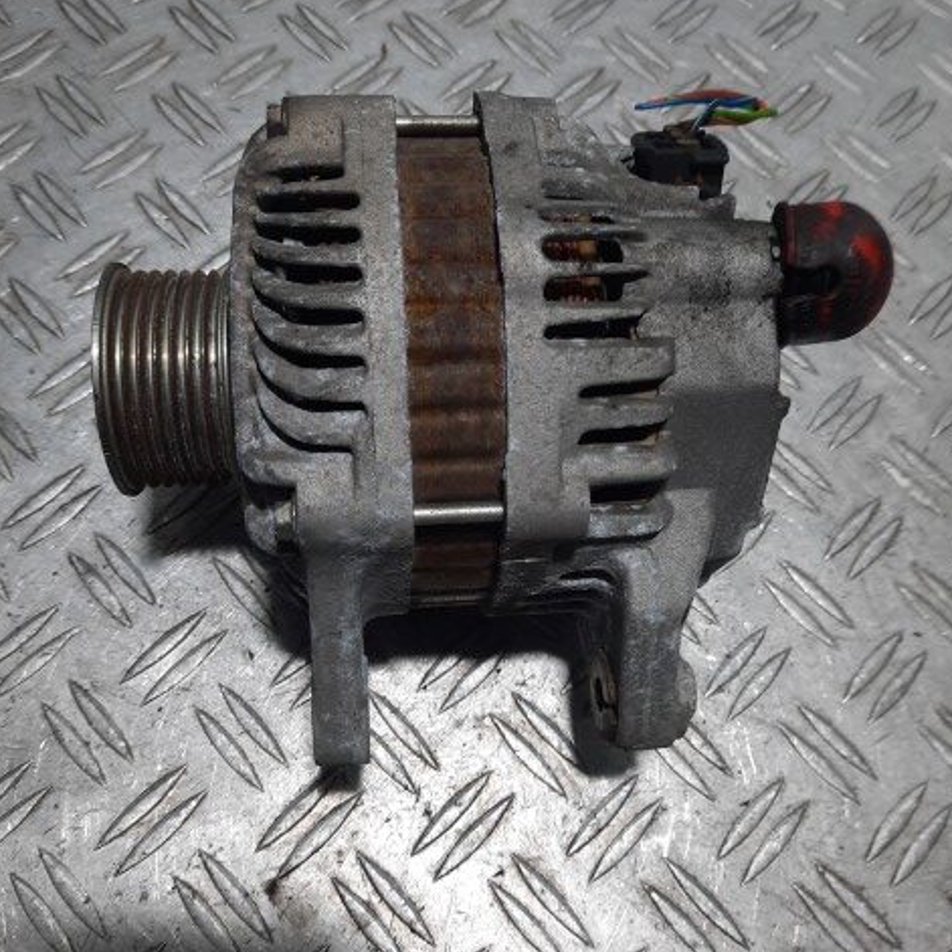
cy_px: 471
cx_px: 477
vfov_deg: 54.0
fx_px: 933
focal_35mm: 30
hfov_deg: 54.0
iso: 32
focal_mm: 4.6
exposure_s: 1/50
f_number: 2
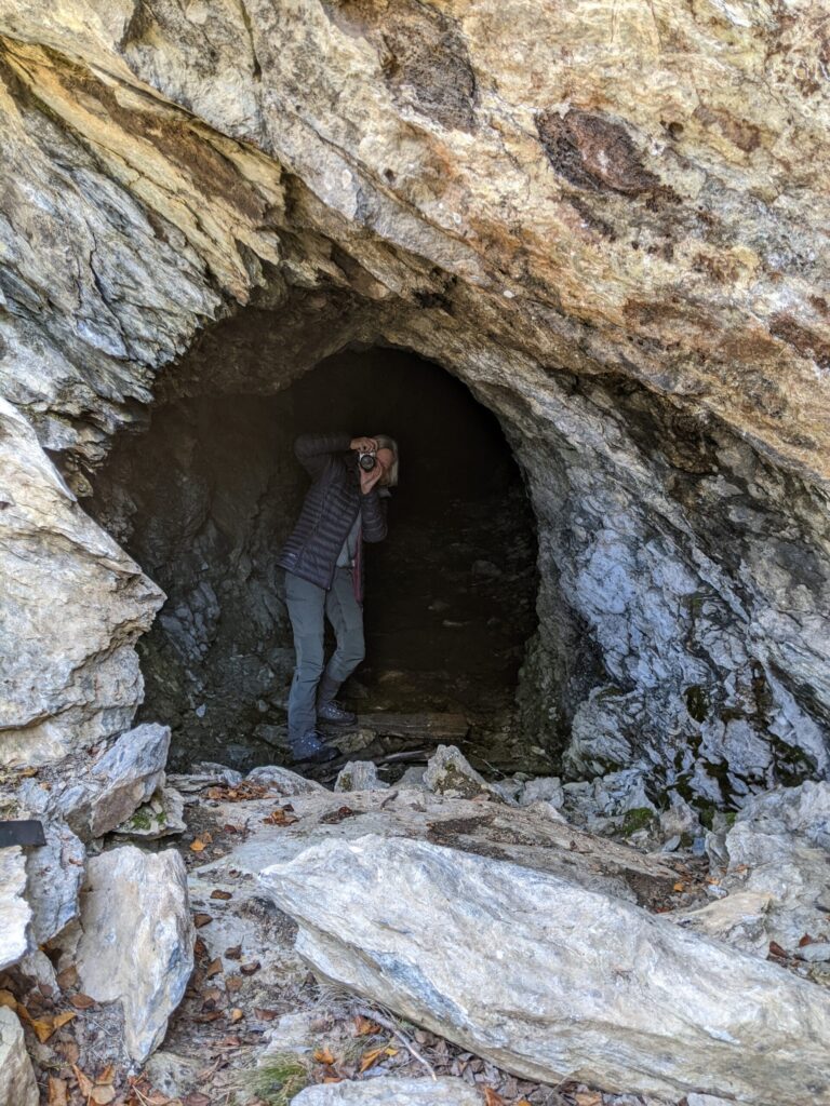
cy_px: 553
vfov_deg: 65.3
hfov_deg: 51.4
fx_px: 863
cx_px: 415
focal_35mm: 27
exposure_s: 1/31.3
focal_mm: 4.44
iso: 44
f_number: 1.8
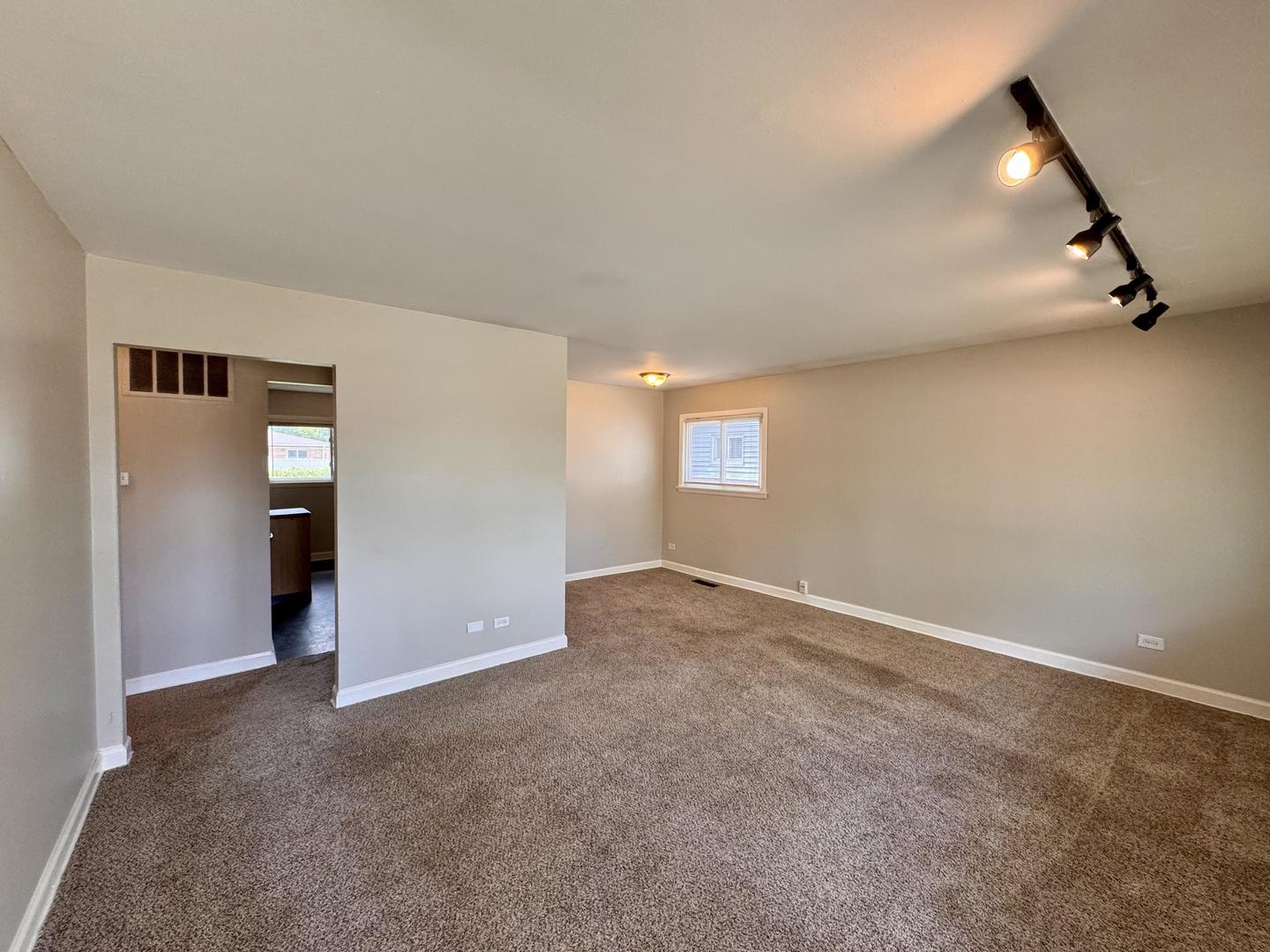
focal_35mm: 14
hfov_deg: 102.1
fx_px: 514
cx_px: 635
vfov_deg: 85.7
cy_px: 476
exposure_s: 1/120
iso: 250
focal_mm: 2.22
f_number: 2.2
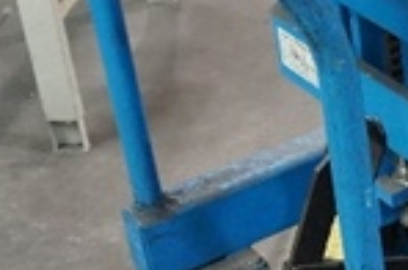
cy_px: 121
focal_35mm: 117
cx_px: 604
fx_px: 1323
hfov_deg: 16.1
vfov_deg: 11.7
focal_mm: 16
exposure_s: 1/100
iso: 3200
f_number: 3.5
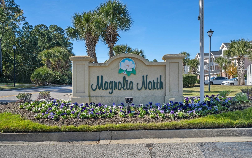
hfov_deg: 54.0
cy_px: 76
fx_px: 247
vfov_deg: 35.3
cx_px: 127
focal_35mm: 36
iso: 250
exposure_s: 1/60
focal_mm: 35
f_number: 8
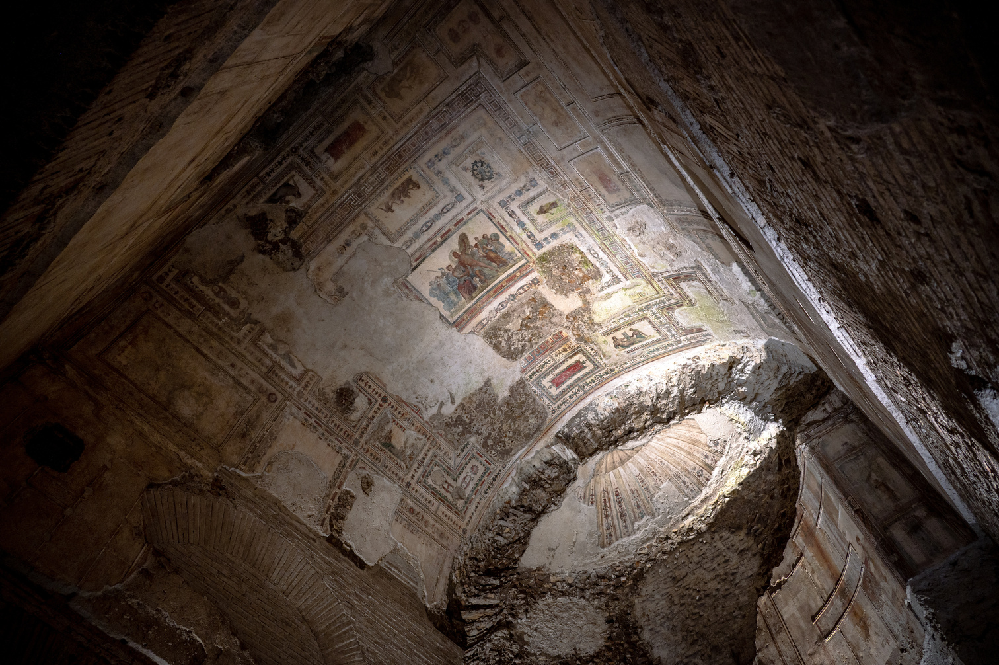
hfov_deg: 73.8
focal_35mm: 24
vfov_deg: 53.1
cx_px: 500
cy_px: 332
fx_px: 666
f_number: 4
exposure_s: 1/25
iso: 360
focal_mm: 24
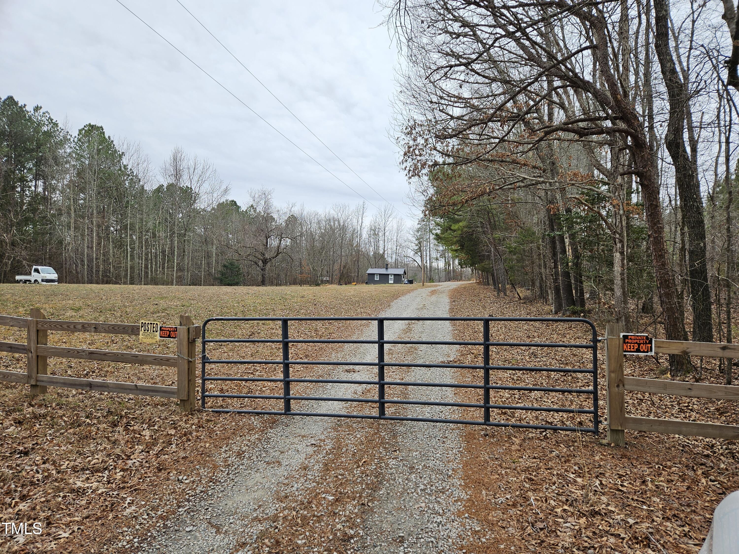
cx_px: 370
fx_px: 491
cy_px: 277
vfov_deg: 58.9
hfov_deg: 73.9
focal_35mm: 23
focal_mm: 5.4
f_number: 1.8
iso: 25
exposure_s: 1/247
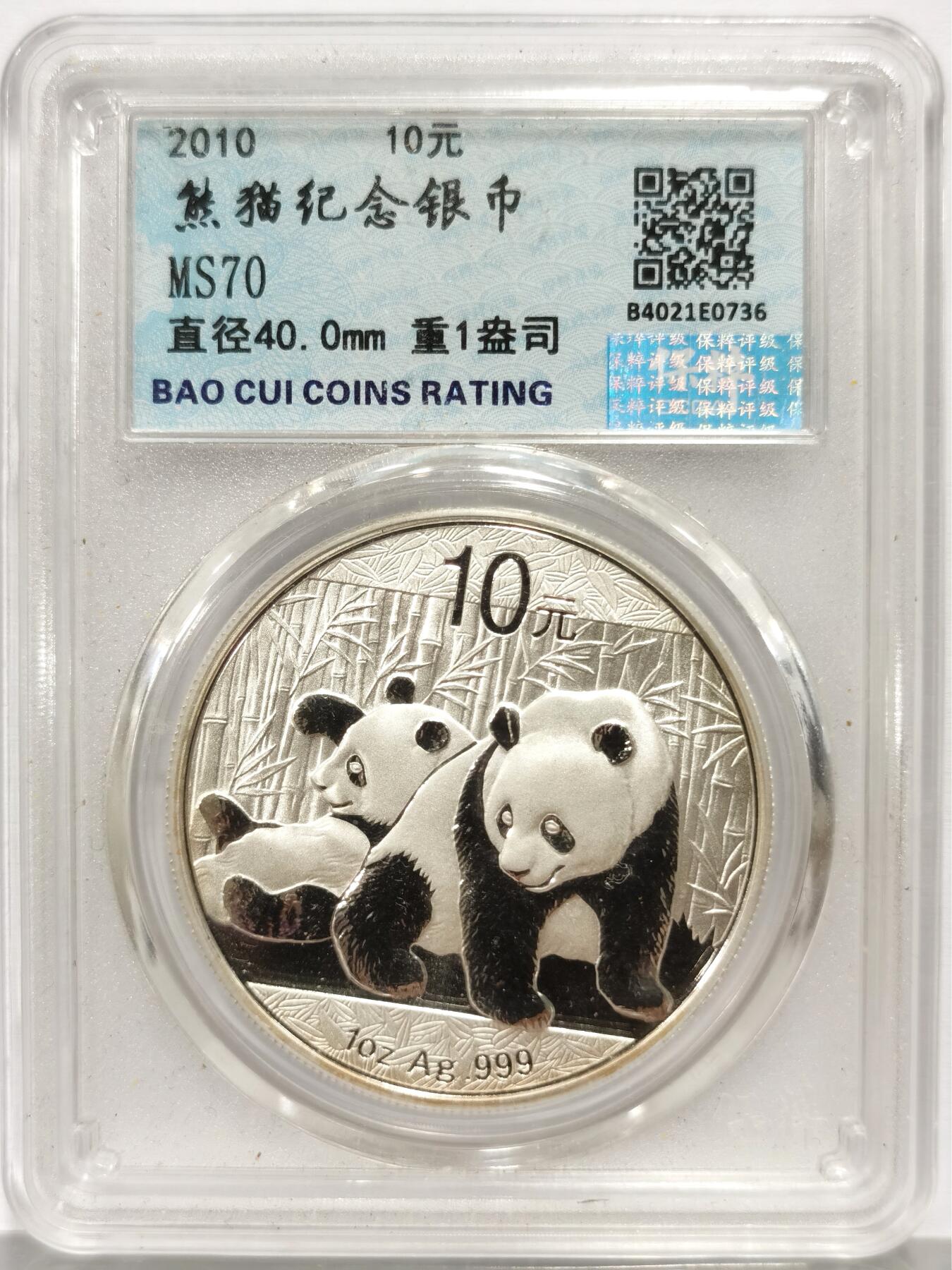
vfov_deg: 35.5
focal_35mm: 54
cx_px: 476
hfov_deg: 27.0
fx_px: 1980
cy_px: 635
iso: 125
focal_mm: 5.56
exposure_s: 1/100
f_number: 16
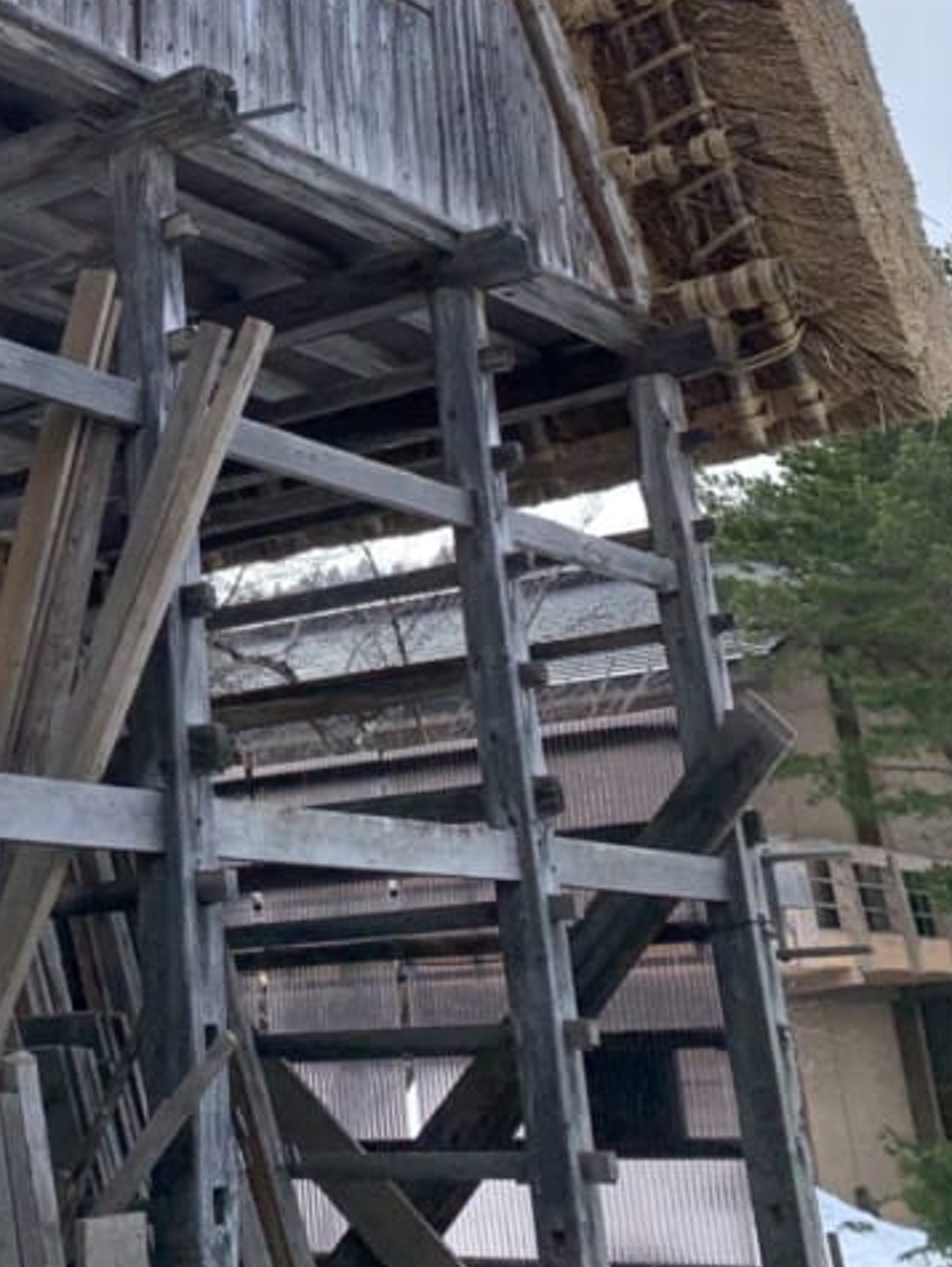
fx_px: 2051
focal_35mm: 56
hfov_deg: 25.1
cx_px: 51
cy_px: 133
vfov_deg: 32.6
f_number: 1.8
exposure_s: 1/1953
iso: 25
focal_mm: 4.25
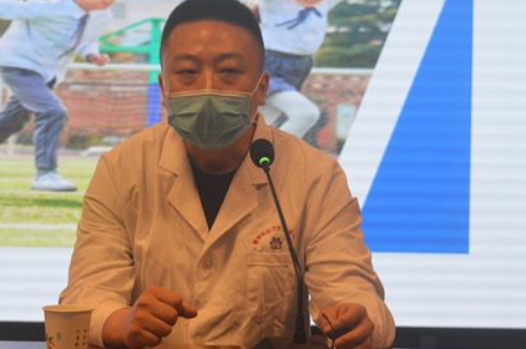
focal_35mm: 108
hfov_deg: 18.9
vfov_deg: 12.6
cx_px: 226
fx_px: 1576
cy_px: 120
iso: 400
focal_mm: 38
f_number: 5.6
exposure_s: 1/125
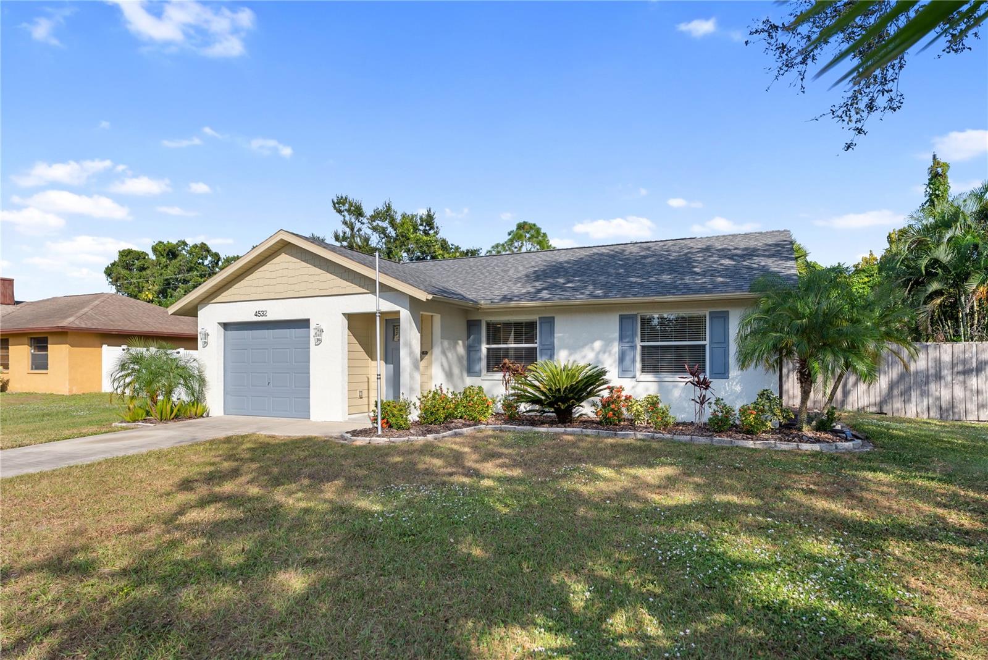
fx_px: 577
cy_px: 330
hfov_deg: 81.2
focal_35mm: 21
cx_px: 494
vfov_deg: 59.5
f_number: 2.8
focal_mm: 21
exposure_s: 1/1250
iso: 40
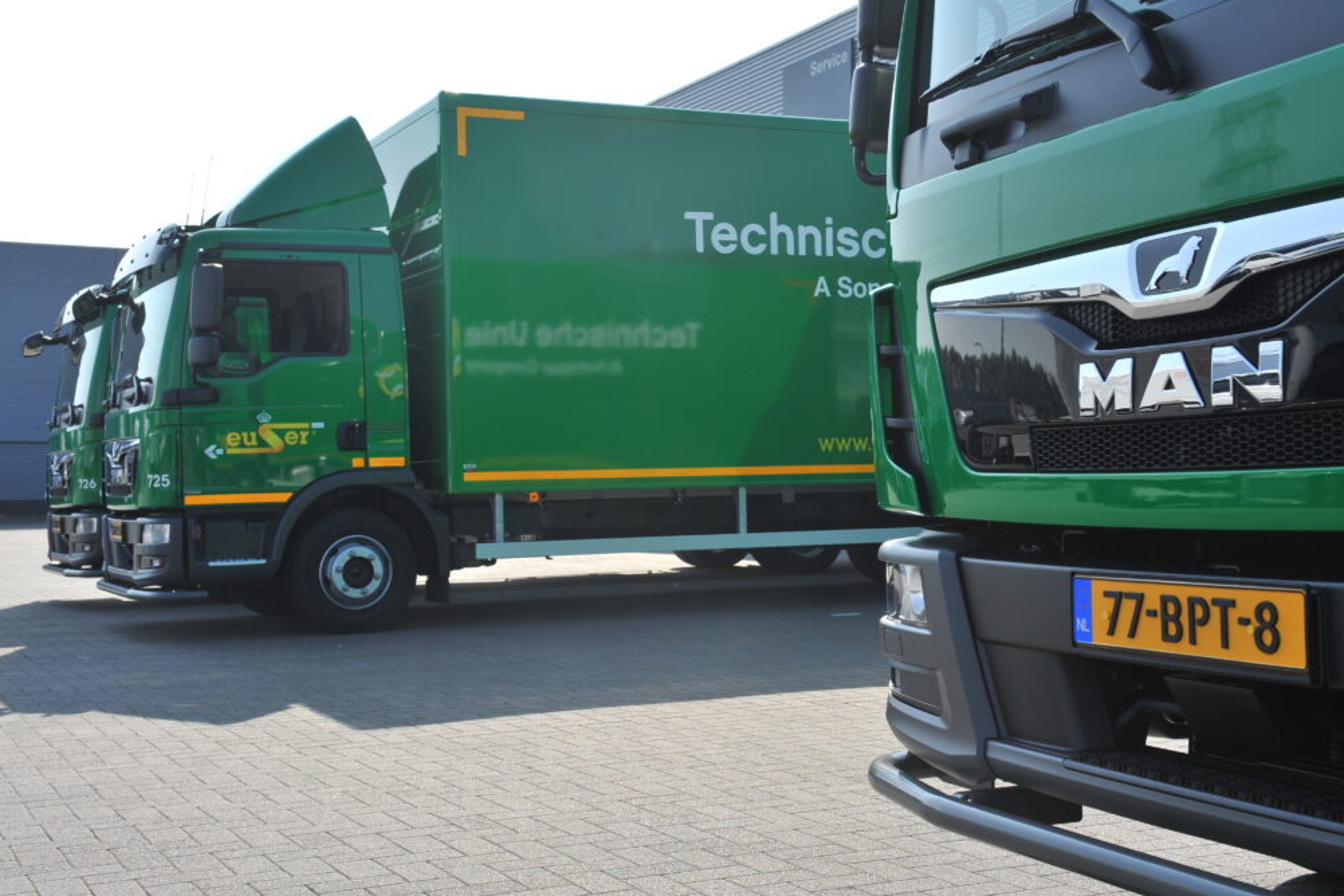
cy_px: 442
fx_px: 1829
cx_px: 672
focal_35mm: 49
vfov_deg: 27.5
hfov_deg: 40.3
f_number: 9
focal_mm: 48
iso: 250
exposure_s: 1/320
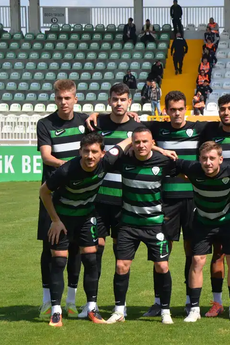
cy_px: 172
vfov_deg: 10.7
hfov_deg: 7.1
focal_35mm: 193
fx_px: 1849
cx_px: 211
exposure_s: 1/250
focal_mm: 85
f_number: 10
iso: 160
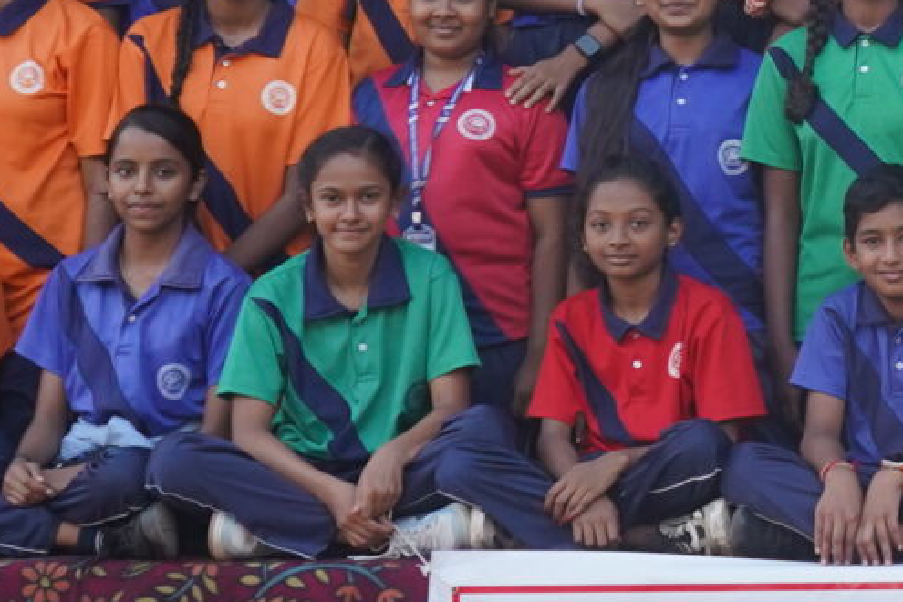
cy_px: 45
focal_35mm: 155
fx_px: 3888
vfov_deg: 8.8
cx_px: 1682
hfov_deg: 12.1
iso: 1000
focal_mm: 30
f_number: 4
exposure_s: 1/1000
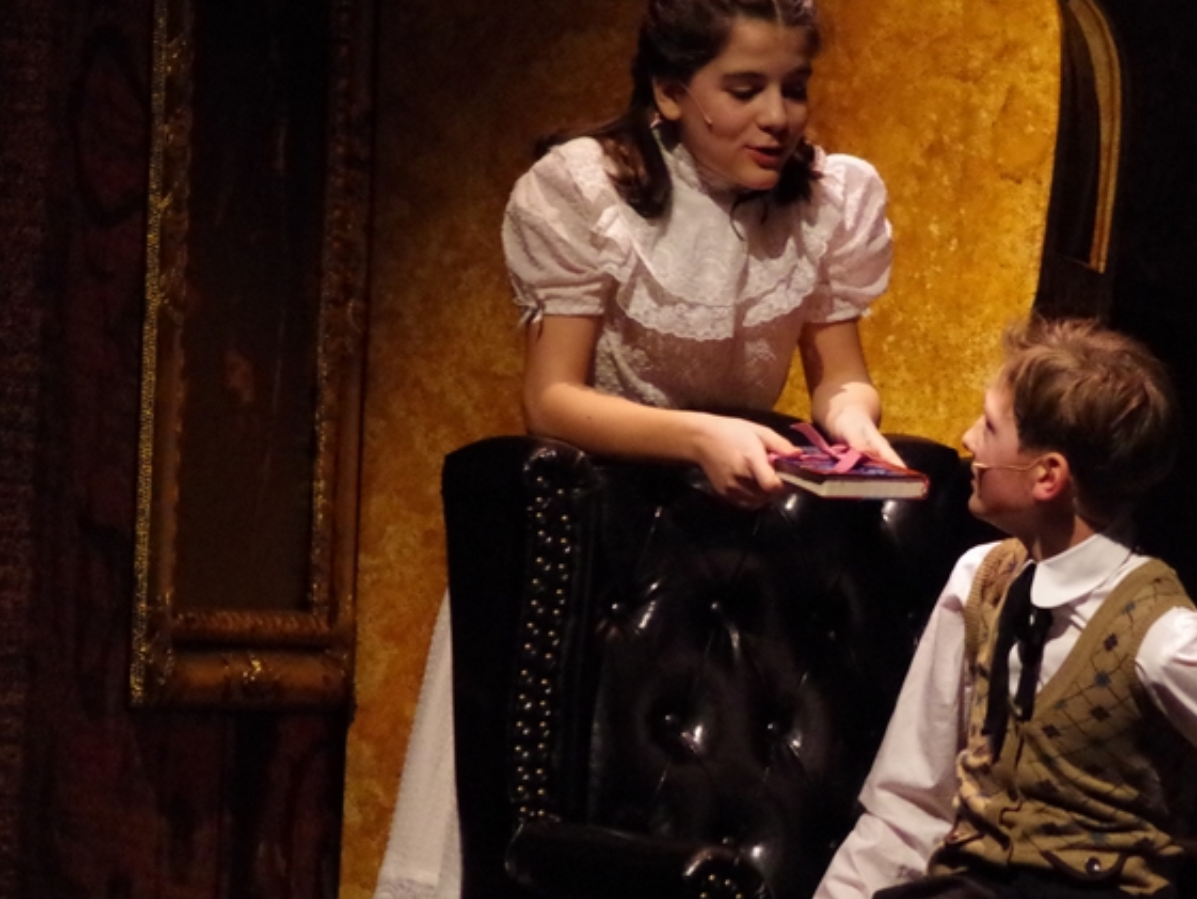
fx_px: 13627
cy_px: 525
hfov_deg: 5.0
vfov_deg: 3.8
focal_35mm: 394
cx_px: 954
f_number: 5.6
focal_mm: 160
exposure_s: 1/125
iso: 6400
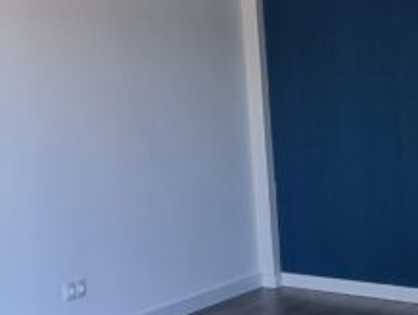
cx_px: -65
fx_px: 737
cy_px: 71
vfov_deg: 23.8
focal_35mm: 61
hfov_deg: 28.2
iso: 100
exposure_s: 1/100
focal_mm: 2.2
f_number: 2.2
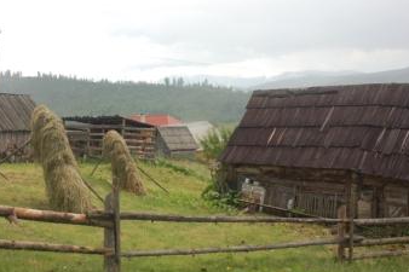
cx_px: 169
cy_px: 135
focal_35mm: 54
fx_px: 609
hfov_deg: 37.0
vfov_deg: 25.2
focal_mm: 27
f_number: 3.8
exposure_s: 1/90
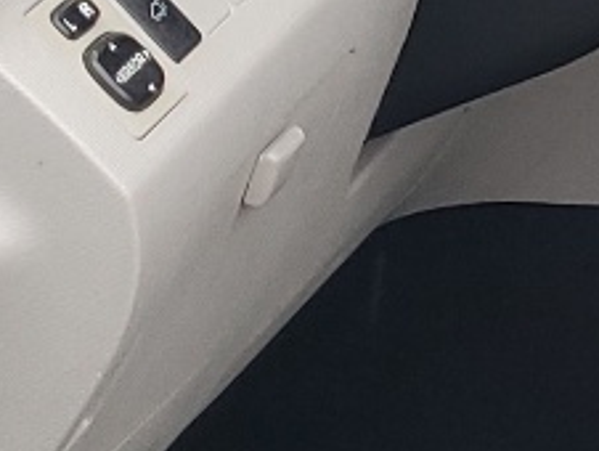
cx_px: 1293
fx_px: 3187
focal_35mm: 184
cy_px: -244
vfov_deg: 7.9
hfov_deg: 9.8
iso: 72
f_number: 1.5
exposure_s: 1/120
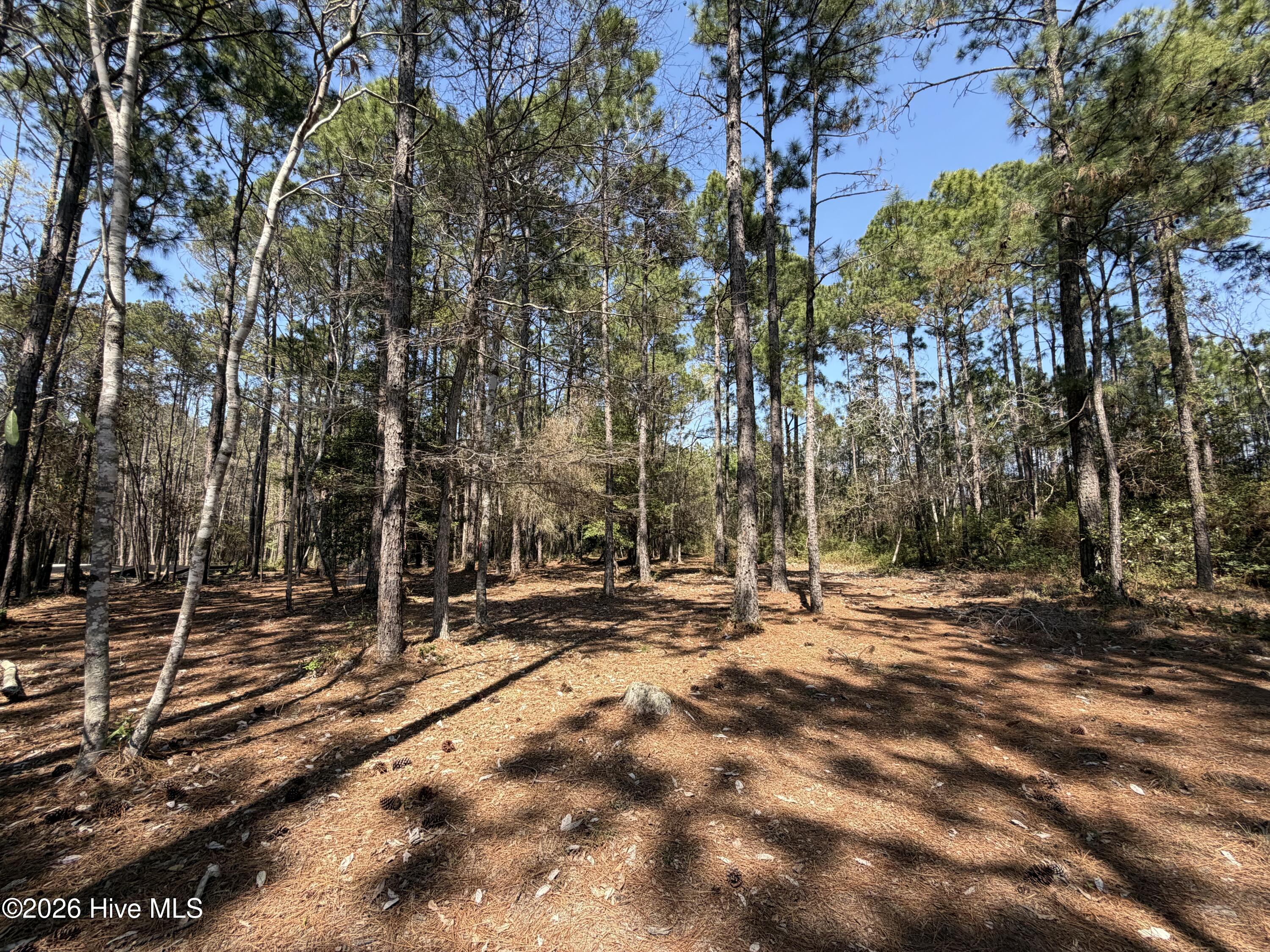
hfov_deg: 102.1
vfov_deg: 85.7
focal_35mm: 14
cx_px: 635
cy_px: 476
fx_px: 514
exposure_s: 1/518
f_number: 2.2
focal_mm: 2.22
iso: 40
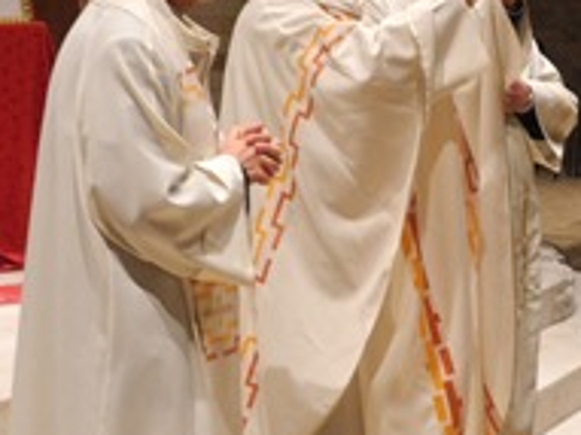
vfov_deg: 11.5
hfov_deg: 15.3
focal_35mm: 129
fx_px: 2164
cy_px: 213
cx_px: 402
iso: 400
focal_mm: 11.8
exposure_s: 1/17
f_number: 3.5
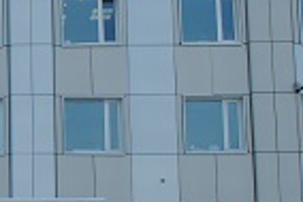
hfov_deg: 10.9
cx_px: -203
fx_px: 1500
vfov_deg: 7.7
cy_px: 77
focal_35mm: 178
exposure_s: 1/250
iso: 100
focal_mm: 24
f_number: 8
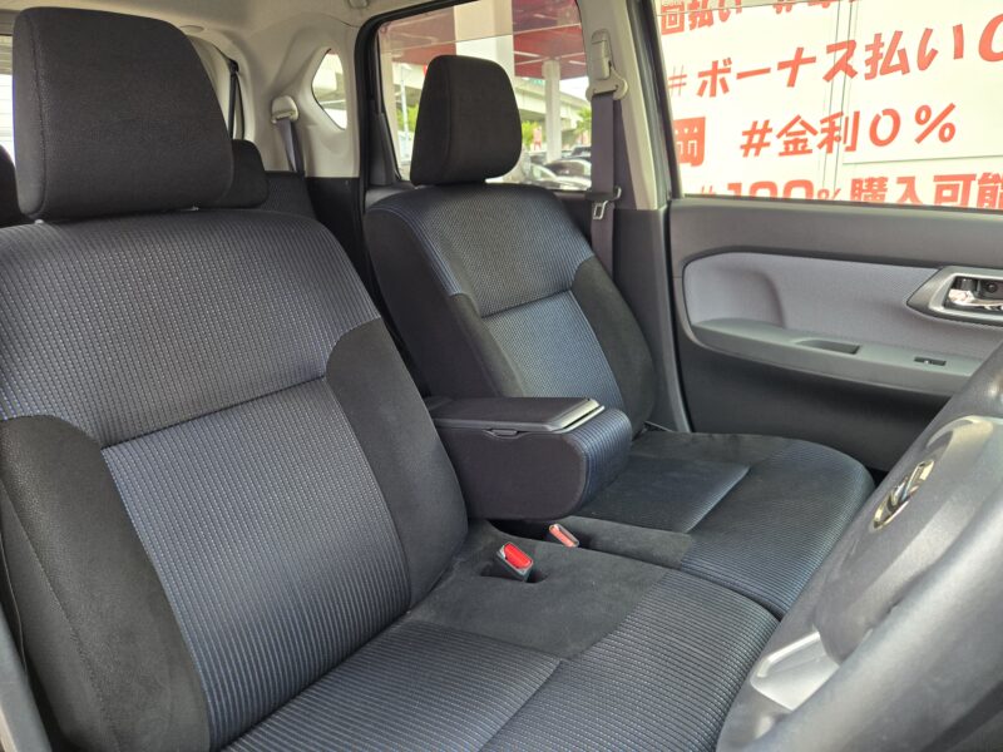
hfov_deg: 73.9
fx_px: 666
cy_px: 376
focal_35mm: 23
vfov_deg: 58.9
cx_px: 502
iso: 320
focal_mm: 5.4
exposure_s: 1/100
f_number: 1.8
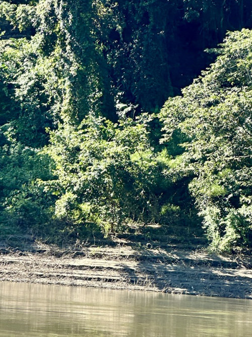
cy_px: 42
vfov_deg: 11.4
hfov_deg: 8.5
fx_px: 1681
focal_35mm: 173
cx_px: -3
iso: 32
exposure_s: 1/255
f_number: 2.8
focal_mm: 9
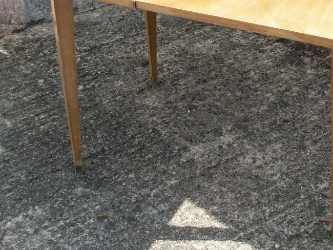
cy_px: 80
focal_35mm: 63
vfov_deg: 23.2
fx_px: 606
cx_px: 245
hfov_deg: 30.3
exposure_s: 1/100
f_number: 8.8
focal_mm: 5.7
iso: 80
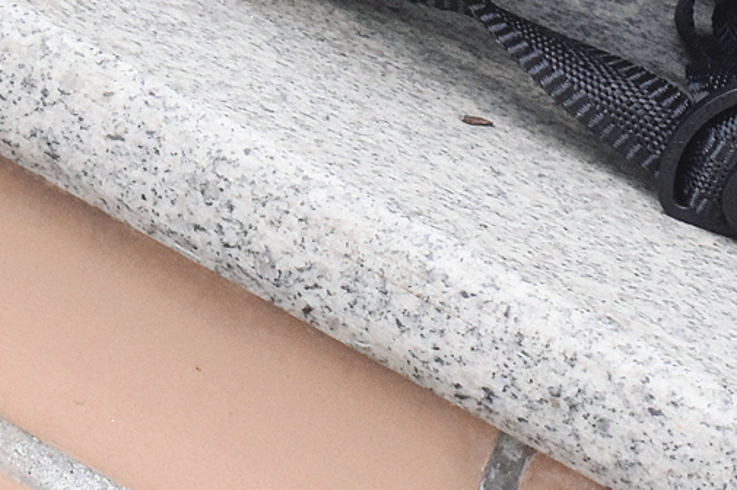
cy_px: -297
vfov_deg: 4.2
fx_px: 6689
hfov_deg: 6.3
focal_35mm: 327
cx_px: 705
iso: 3200
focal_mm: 55
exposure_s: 1/500
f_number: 11
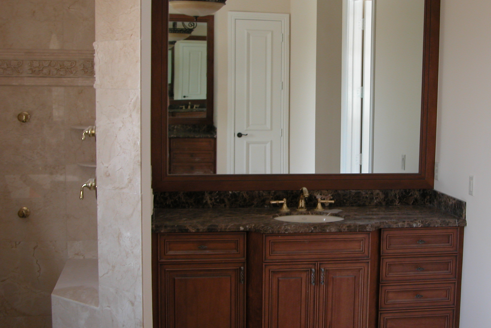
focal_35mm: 56
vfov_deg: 24.2
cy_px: 160
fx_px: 764
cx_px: 310
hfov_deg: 35.4
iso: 100
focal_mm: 10.7
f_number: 2.9
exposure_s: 1/39.9
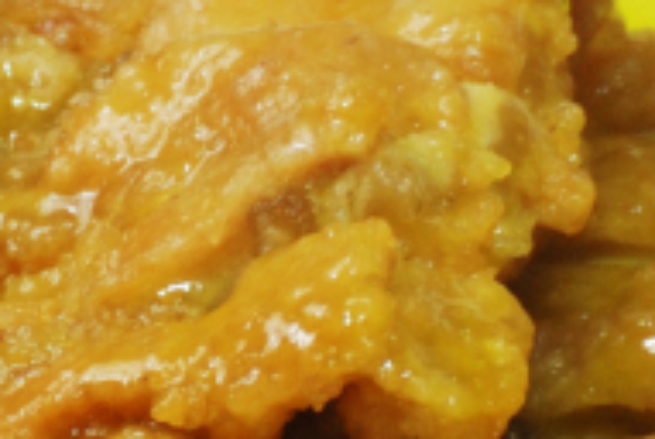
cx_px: 367
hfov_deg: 1.7
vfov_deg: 1.1
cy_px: 547
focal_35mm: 1208
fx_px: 22013
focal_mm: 150
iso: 200
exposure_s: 1/10
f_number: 9
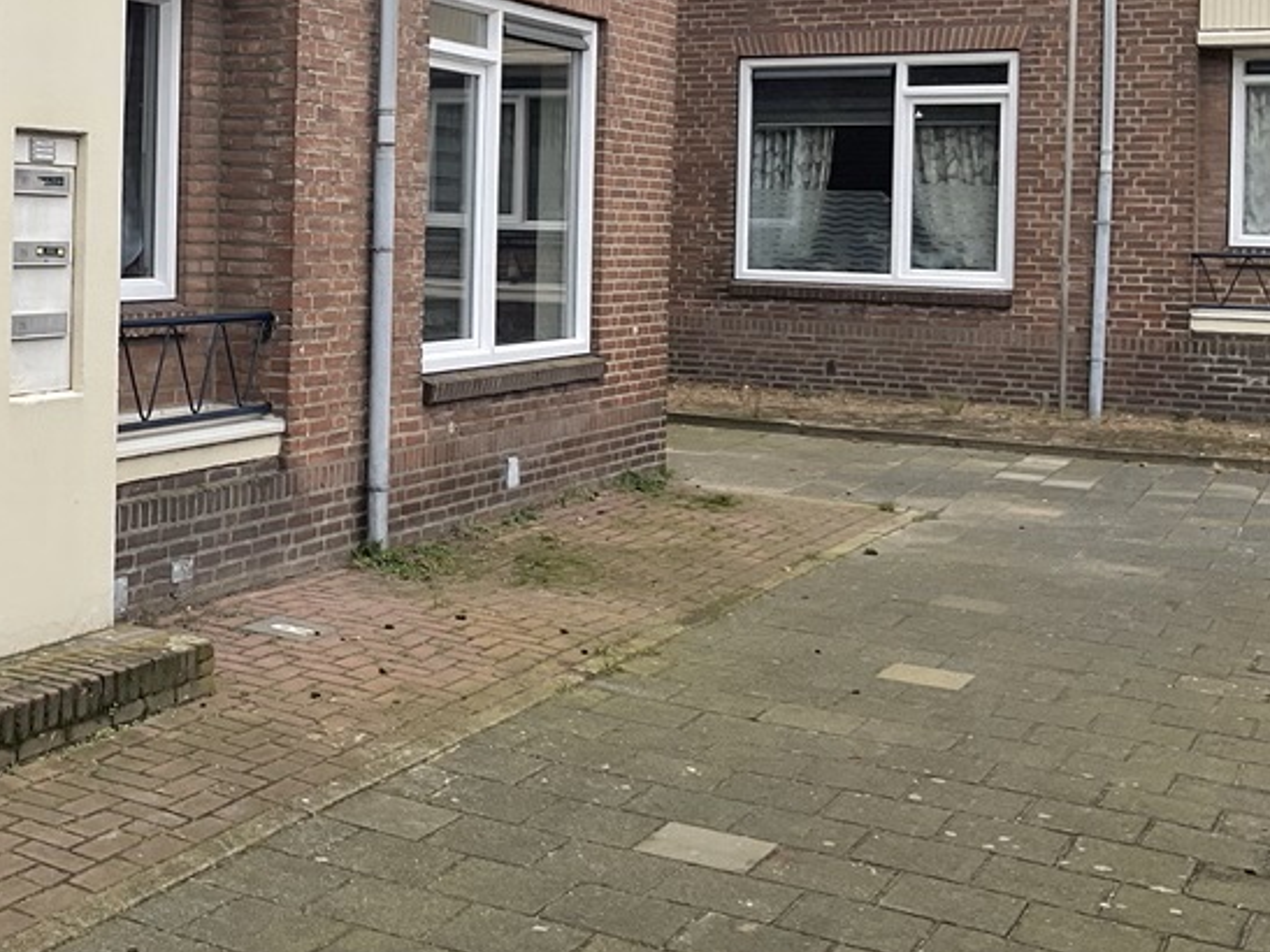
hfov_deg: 34.7
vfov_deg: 27.1
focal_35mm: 53
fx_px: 1944
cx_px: 204
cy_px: 223
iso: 16
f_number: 1.8
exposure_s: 1/133
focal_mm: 3
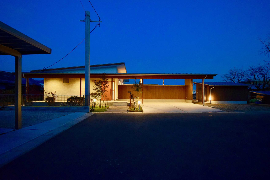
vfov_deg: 77.3
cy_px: 90
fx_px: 112
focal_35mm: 15
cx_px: 135
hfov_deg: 100.4
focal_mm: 10
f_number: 3.5
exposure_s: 1/30
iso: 4000
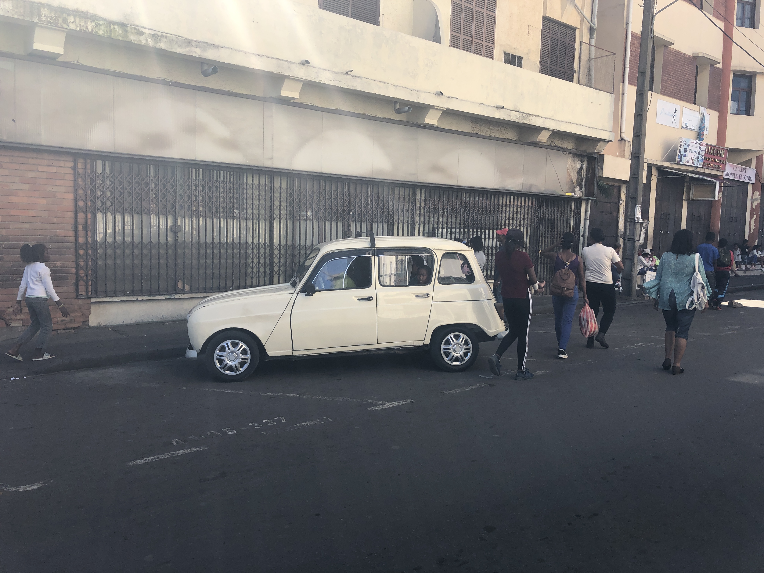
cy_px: 286
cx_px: 382
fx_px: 618
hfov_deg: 63.4
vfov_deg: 49.7
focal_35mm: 28
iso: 20
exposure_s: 1/695
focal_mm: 3.99
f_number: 1.8
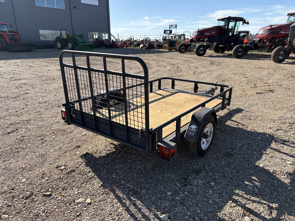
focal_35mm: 26
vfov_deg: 53.1
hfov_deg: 67.3
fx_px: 222
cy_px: 110
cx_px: 148
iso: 50
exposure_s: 1/2451
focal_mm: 5.96
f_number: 1.6
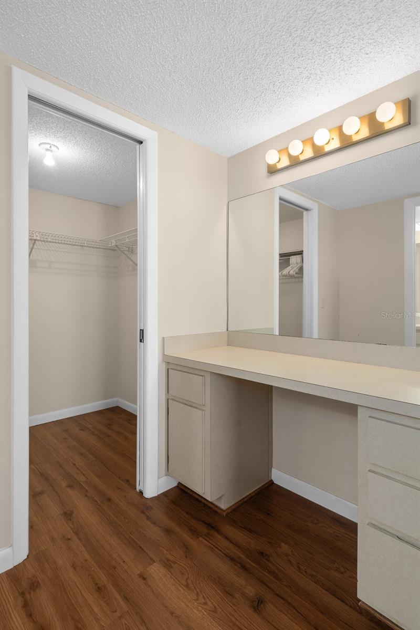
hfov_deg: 70.4
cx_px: 210
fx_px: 297
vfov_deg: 93.3
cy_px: 315
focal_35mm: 17
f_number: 8
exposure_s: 1/4
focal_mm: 17
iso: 320
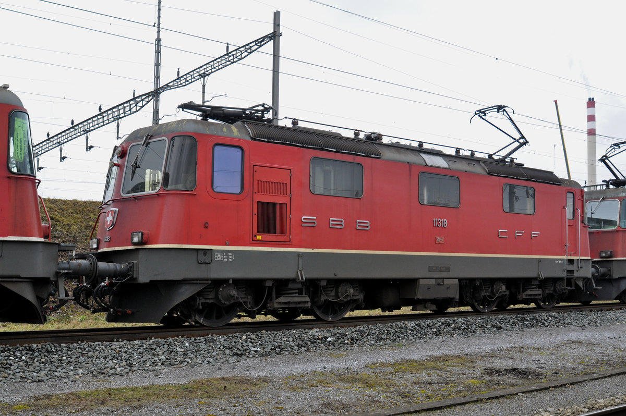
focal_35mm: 39
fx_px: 678
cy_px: 208
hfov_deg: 49.6
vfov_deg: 34.2
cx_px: 313
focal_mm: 26
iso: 400
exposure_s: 1/200
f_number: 8
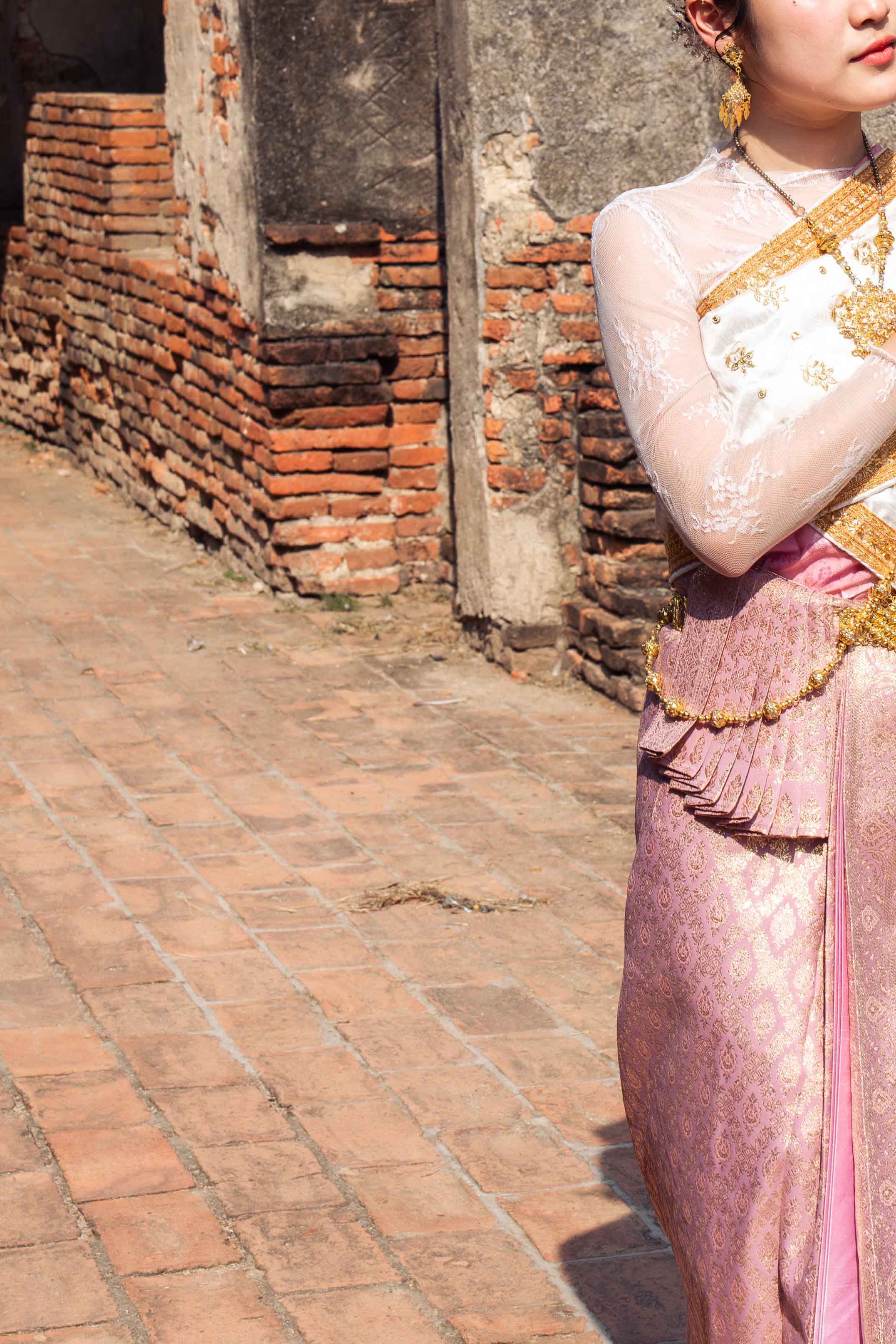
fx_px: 3733
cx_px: 1032
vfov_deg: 20.1
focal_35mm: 100
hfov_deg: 13.4
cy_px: 171
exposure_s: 1/800
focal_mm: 34
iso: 200
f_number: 7.1
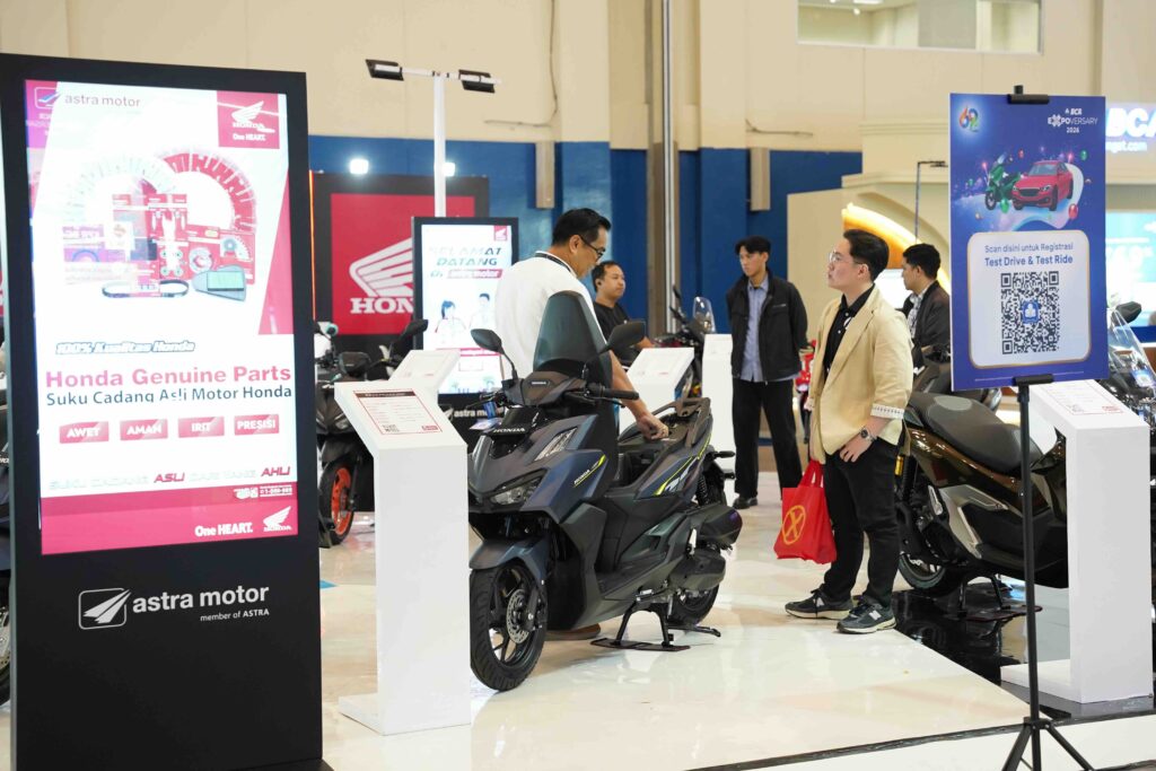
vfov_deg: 23.3
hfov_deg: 34.3
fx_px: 1872
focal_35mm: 58
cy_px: 386
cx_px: 578
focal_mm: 58.3
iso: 3200
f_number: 4
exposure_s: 1/160
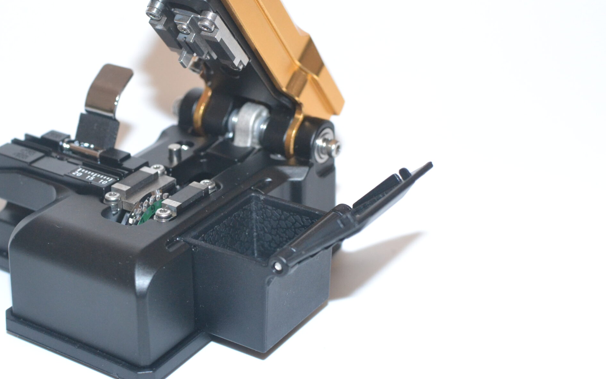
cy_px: 148
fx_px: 1201
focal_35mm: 73
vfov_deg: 17.9
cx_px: 195
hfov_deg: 28.1
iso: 1600
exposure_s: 1/60
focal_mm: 35
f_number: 5.6
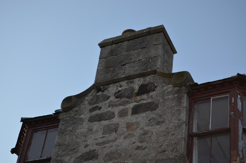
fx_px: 563
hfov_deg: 24.7
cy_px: 82
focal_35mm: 82
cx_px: 123
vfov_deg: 16.5
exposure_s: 1/250
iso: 140
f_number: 5.6
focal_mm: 55
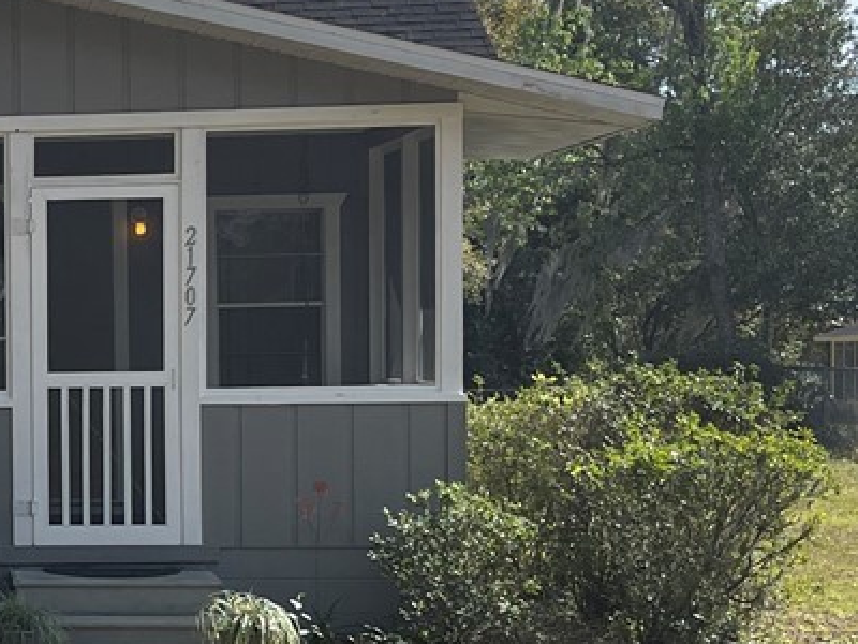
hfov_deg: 18.0
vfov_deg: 14.8
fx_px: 2479
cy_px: 438
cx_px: -337
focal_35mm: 100
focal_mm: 5.1
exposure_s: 1/2717
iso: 32
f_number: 1.6
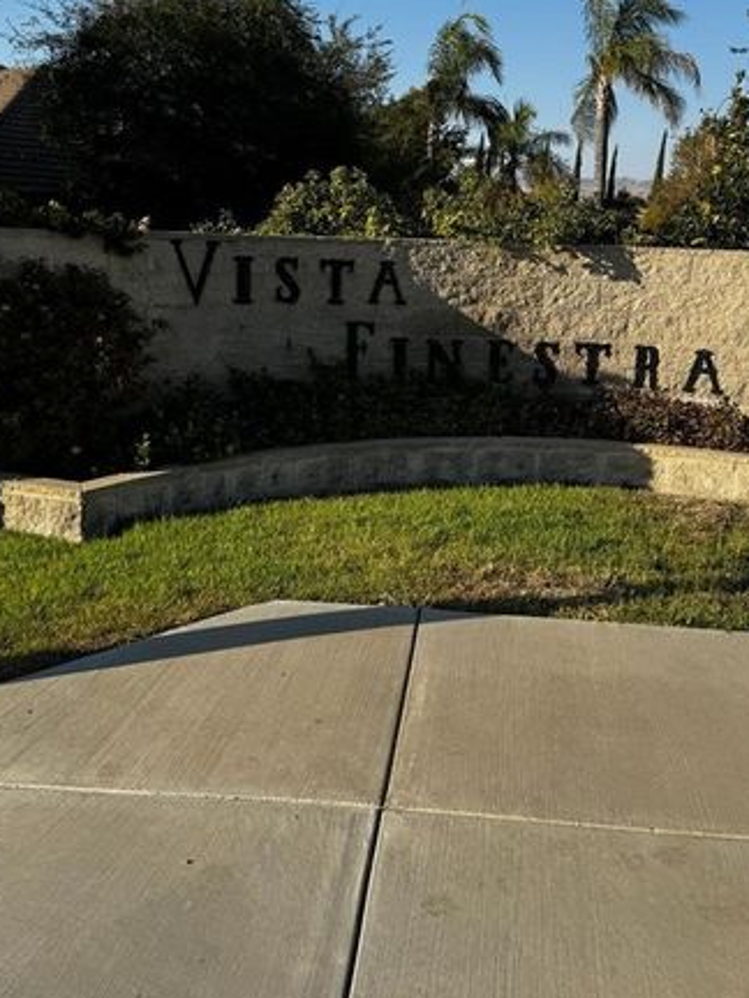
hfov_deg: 38.6
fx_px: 1067
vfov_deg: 49.7
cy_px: 377
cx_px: 432
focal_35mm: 37
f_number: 1.78
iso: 80
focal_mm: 6.76
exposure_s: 1/3802
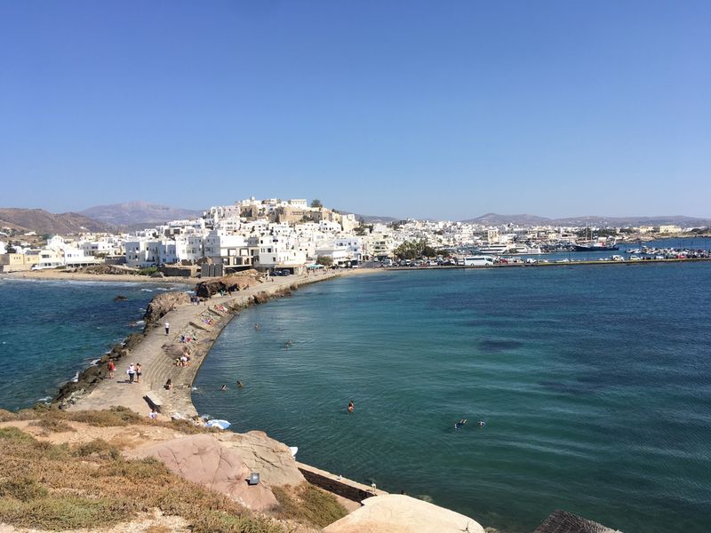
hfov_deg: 61.7
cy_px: 266
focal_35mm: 29
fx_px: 596
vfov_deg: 48.2
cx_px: 356
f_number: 2.2
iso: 25
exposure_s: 1/1603
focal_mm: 4.15
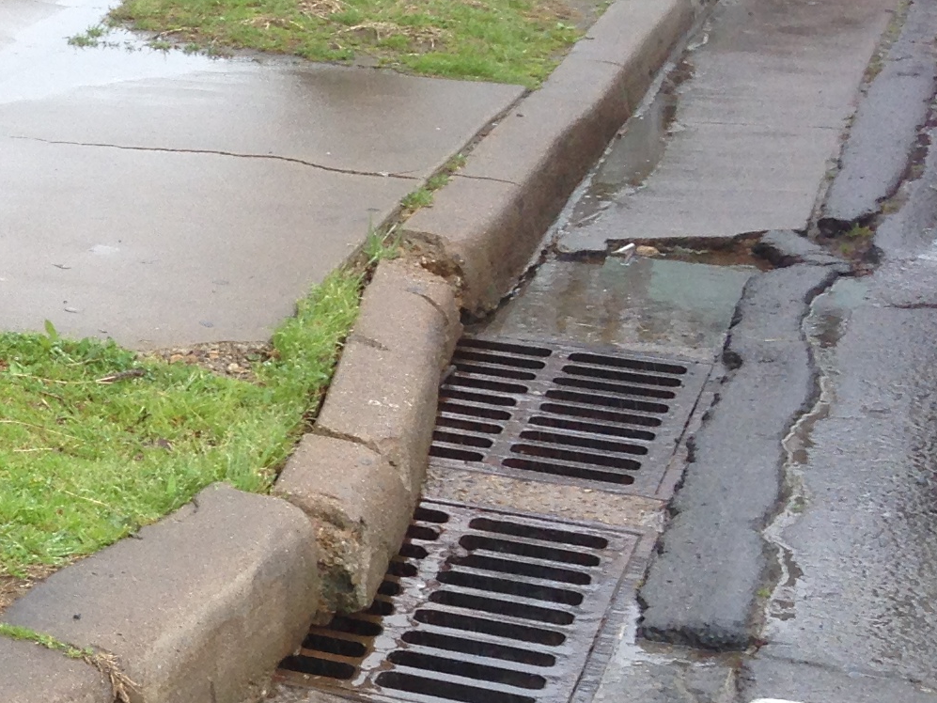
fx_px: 2924
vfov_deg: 13.7
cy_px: 471
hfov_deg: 16.3
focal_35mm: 108
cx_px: -545
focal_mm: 4.12
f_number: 2.4
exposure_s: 1/200
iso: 50
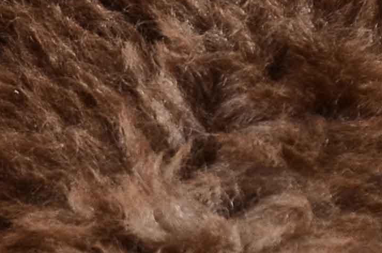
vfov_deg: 1.3
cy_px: 621
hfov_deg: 1.9
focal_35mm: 1086
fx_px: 11505
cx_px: -480
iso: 160
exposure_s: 1/80
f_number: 7.1
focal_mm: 105
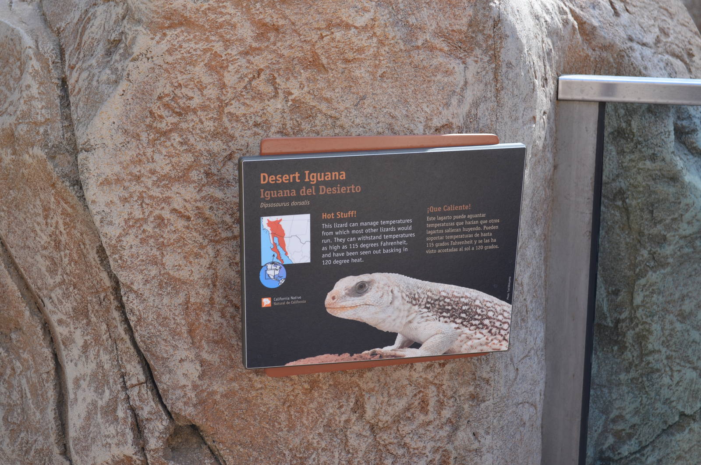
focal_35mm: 60
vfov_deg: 22.5
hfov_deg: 33.5
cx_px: 350
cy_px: 232
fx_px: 1166
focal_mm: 40
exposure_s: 1/160
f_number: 6.3
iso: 200
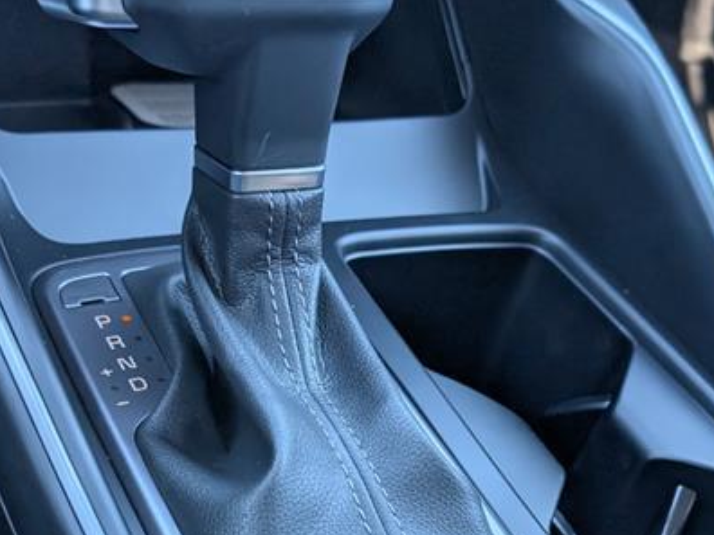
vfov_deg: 23.0
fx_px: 1279
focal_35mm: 62
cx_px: 357
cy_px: 488
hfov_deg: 31.2
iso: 46
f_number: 1.68
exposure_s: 1/333
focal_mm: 6.9
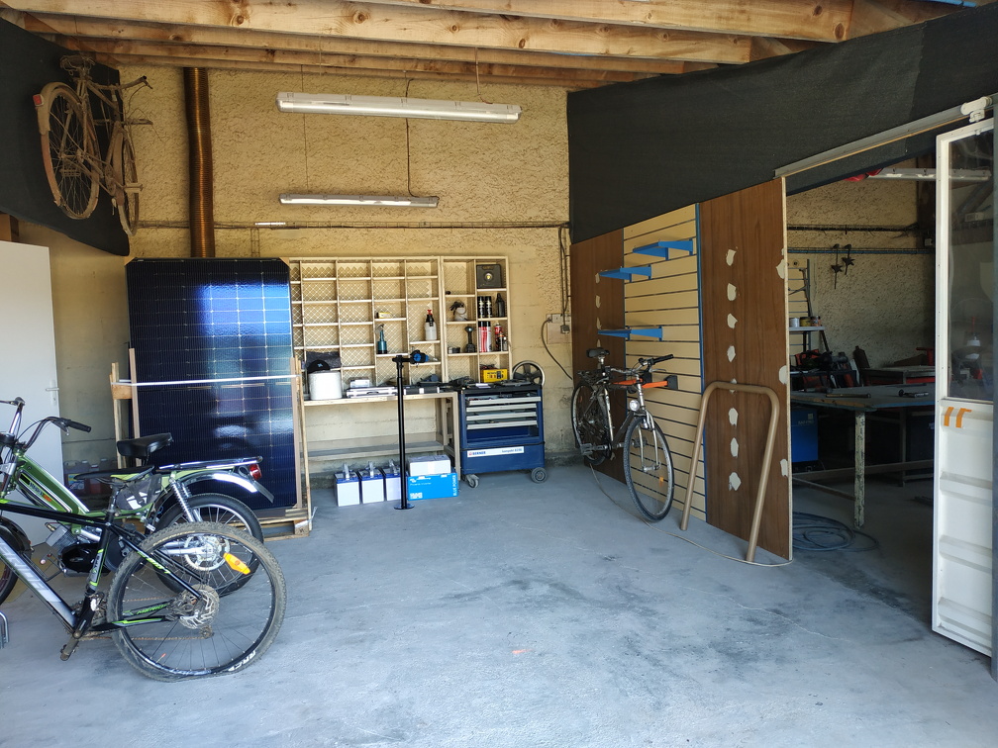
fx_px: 692
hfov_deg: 71.6
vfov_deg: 56.8
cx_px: 499
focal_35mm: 24
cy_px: 374
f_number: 1.9
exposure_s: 1/50
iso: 200
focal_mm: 3.94
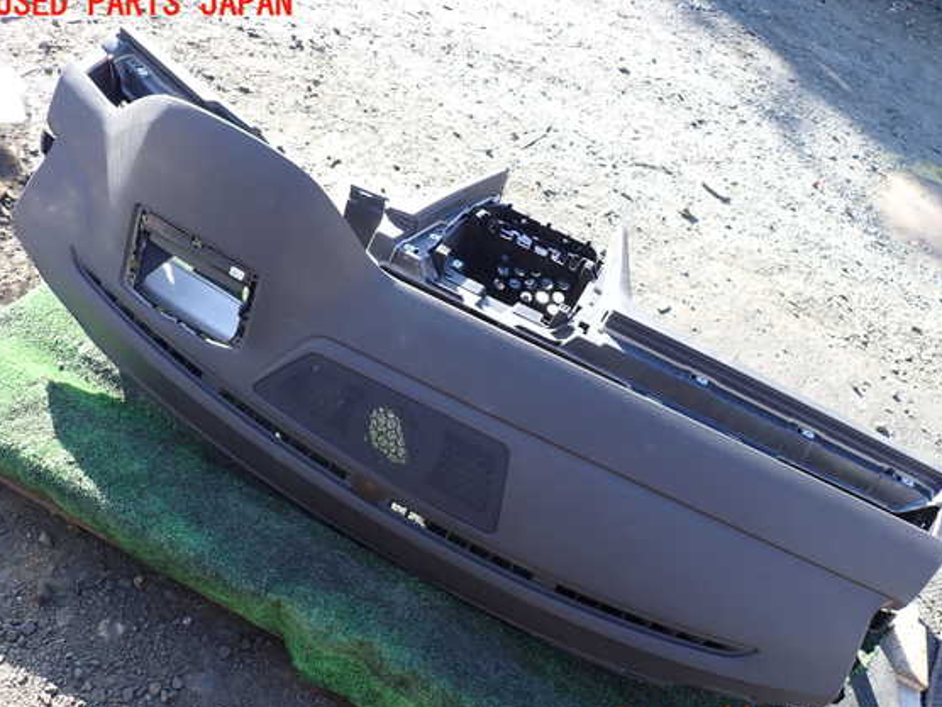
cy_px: 365
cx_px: 493
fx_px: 735
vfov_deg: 51.3
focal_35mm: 27
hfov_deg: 65.3
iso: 100
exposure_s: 1/100
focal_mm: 4.5
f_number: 2.8
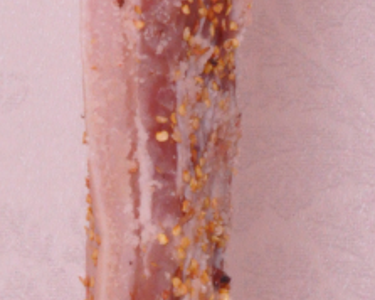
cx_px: 262
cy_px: 346
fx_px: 5012
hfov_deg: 4.3
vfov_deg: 3.4
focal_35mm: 452
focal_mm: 70
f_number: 36
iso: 3200
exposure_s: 1/200
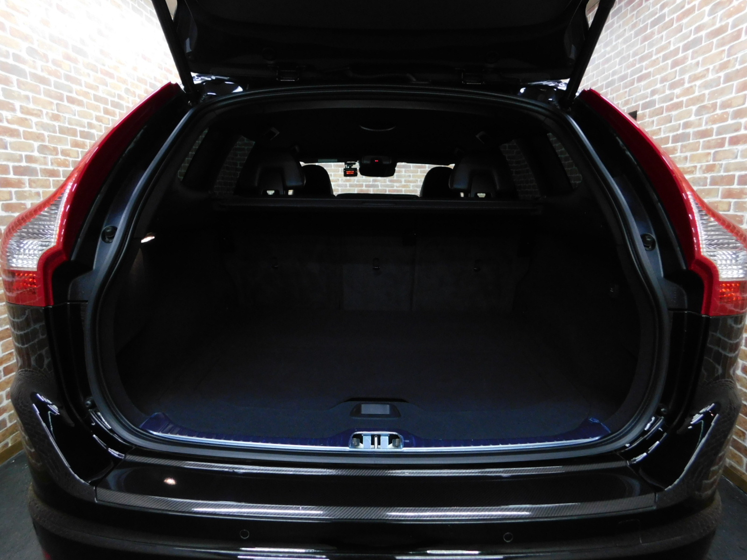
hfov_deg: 73.9
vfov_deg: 58.9
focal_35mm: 23
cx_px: 374
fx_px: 496
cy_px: 280
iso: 400
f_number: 3
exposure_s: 1/25
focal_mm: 4
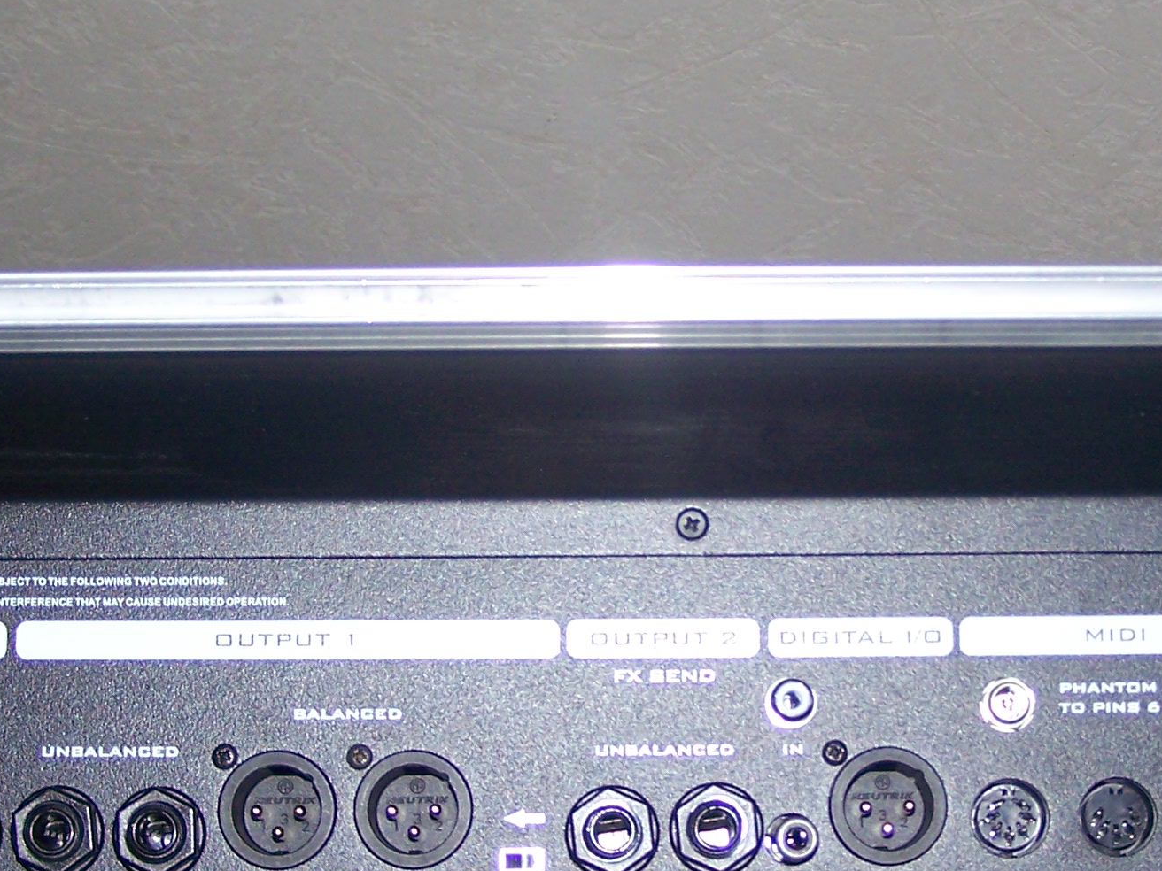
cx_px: 699
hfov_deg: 22.0
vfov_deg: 16.6
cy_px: 408
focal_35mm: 89
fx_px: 2988
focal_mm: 6.3
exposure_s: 1/60
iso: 80
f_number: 2.8
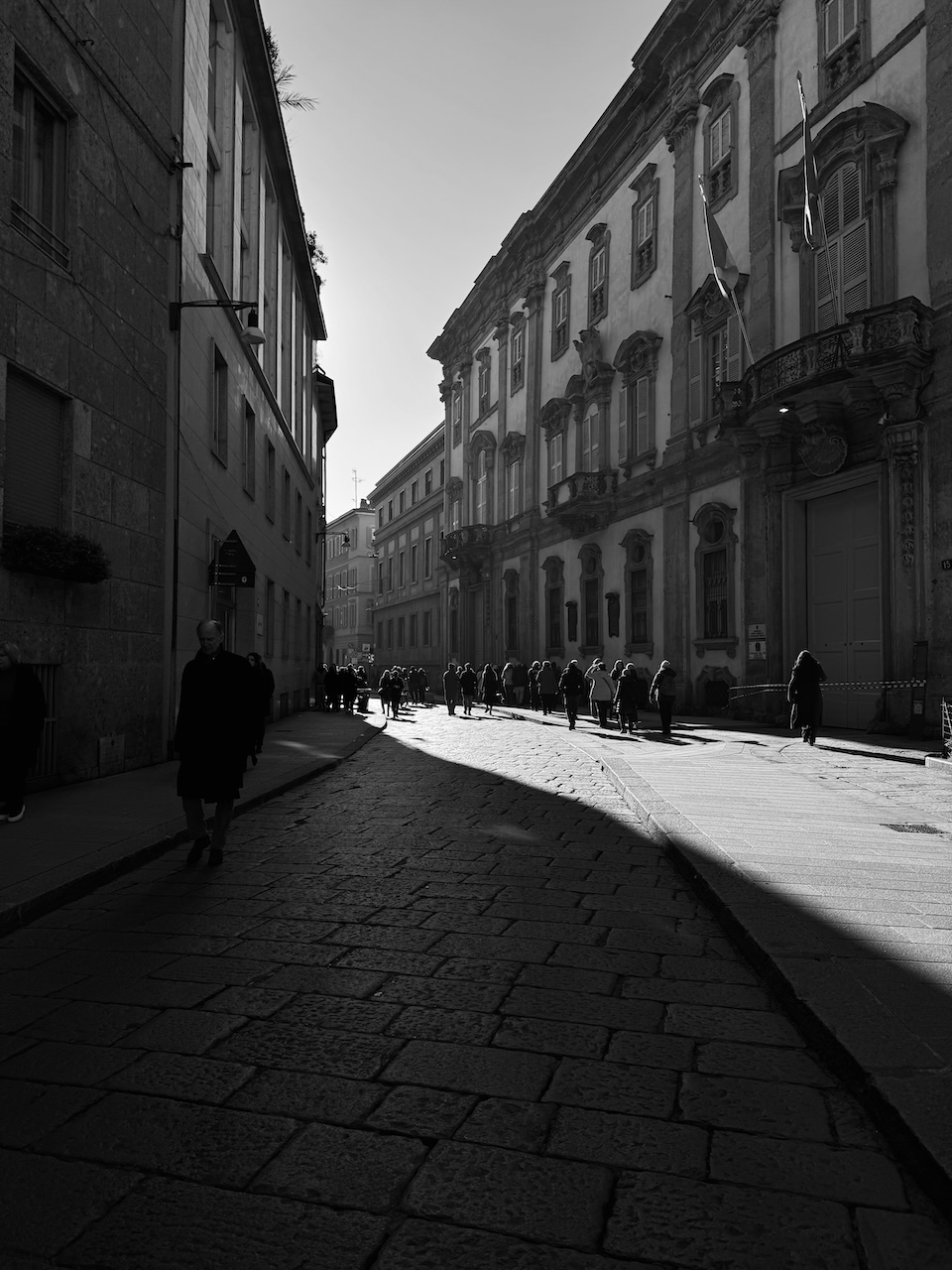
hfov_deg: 56.8
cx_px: 476
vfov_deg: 71.6
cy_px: 635
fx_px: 880
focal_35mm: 24
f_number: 1.78
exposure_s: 1/3802
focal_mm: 6.76
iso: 80
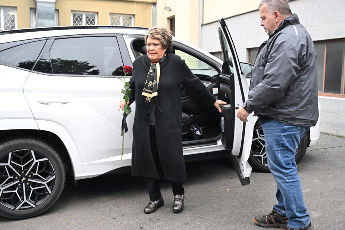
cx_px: 172
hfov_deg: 47.4
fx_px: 393
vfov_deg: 32.6
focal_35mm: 41
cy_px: 115
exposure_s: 1/400
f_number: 4.5
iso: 1600
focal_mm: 41
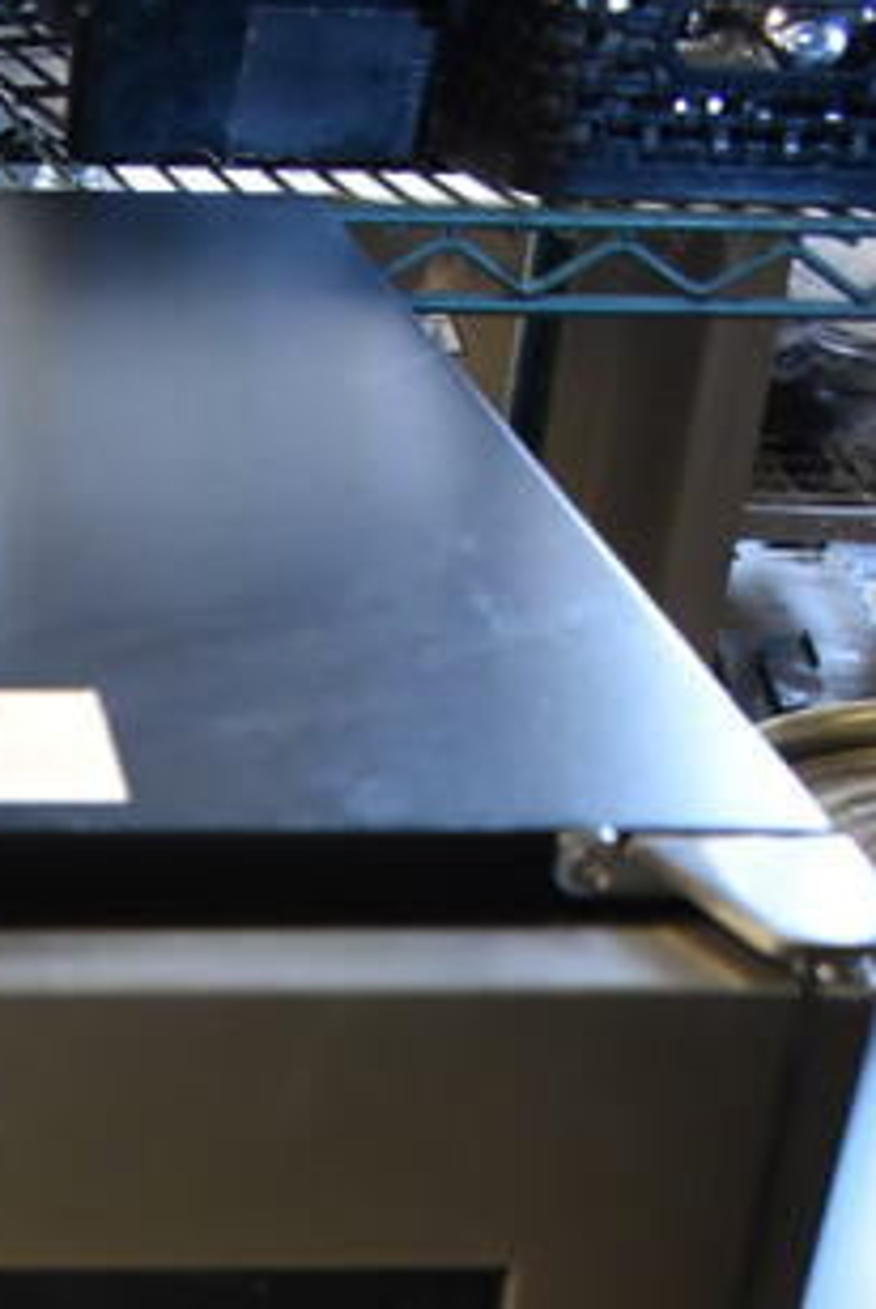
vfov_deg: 22.5
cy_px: 1719
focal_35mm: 80
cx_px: -264
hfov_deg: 16.2
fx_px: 2913
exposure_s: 1/30
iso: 1400
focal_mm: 18
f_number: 3.5
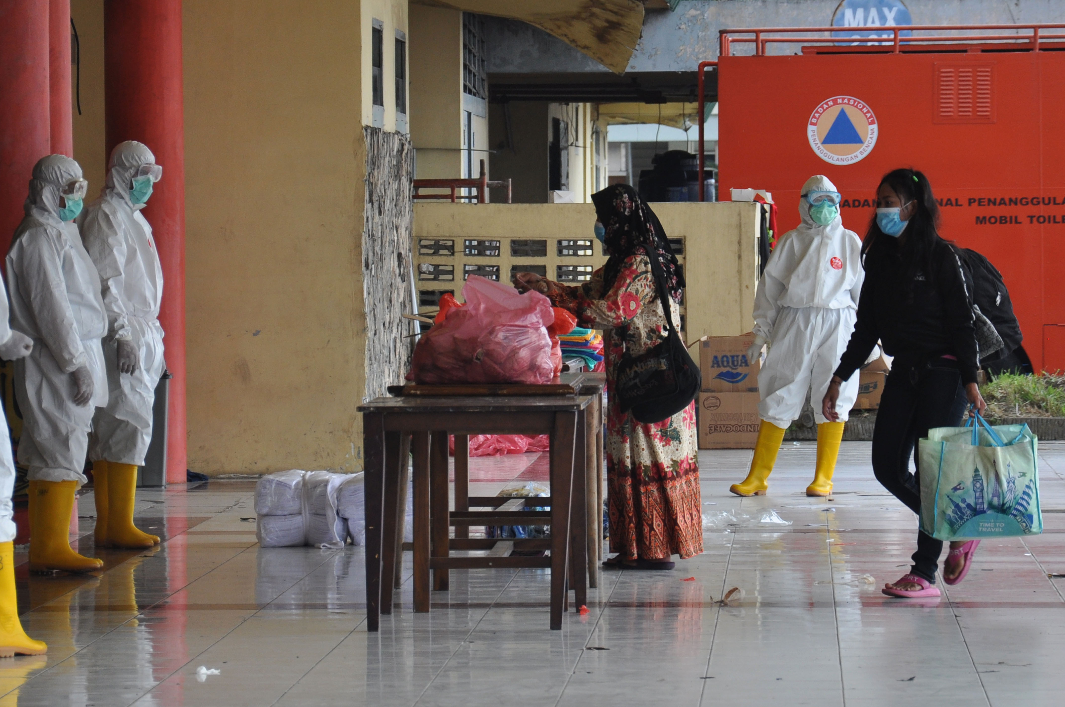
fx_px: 4654
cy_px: 354
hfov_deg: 13.1
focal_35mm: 158
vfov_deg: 8.7
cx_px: 532
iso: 320
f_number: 5.6
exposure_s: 1/250
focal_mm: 105
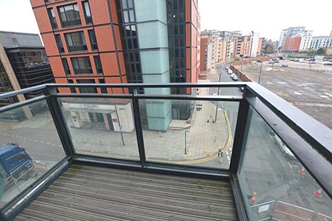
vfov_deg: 77.3
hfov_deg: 100.4
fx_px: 138
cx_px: 166
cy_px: 110
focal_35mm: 15
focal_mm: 10
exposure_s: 1/100
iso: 400
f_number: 5
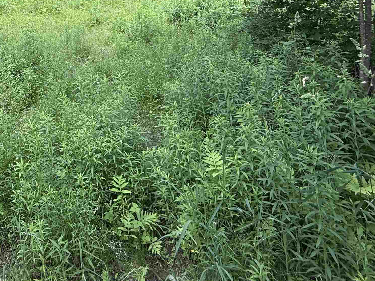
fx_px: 314
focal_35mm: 29
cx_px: 44
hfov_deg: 54.4
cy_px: 1
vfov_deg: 41.9
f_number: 2.2
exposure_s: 1/282
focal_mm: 2.22
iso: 50
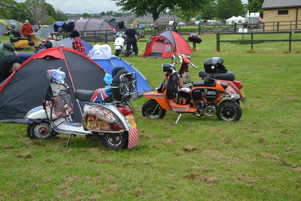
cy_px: 100
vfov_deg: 23.8
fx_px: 477
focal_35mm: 57
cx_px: 150
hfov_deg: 35.0
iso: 100
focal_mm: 38
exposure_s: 1/125
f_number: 5.6
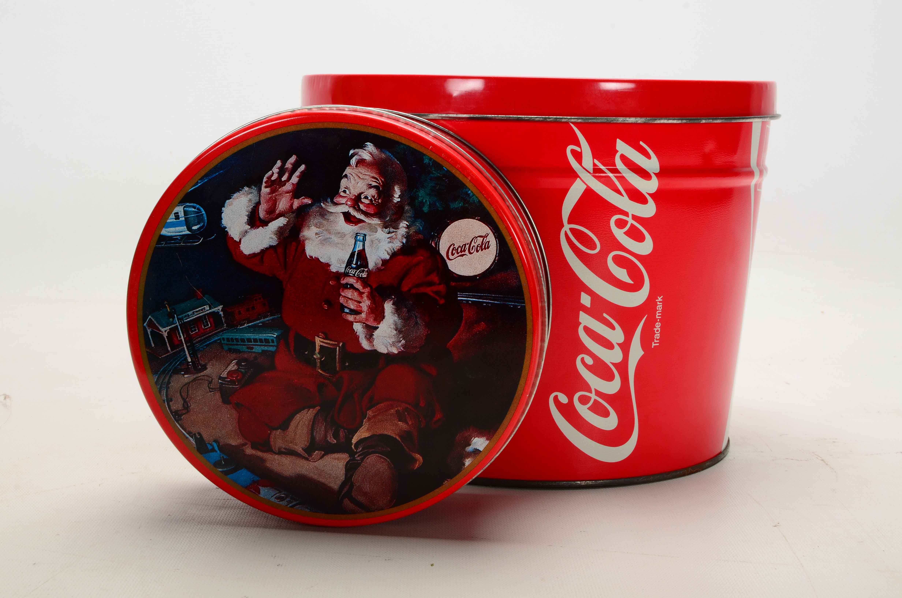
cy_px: 299
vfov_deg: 23.7
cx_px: 451
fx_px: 1425
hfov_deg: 35.1
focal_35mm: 57
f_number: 16
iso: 200
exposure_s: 1/160
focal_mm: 38
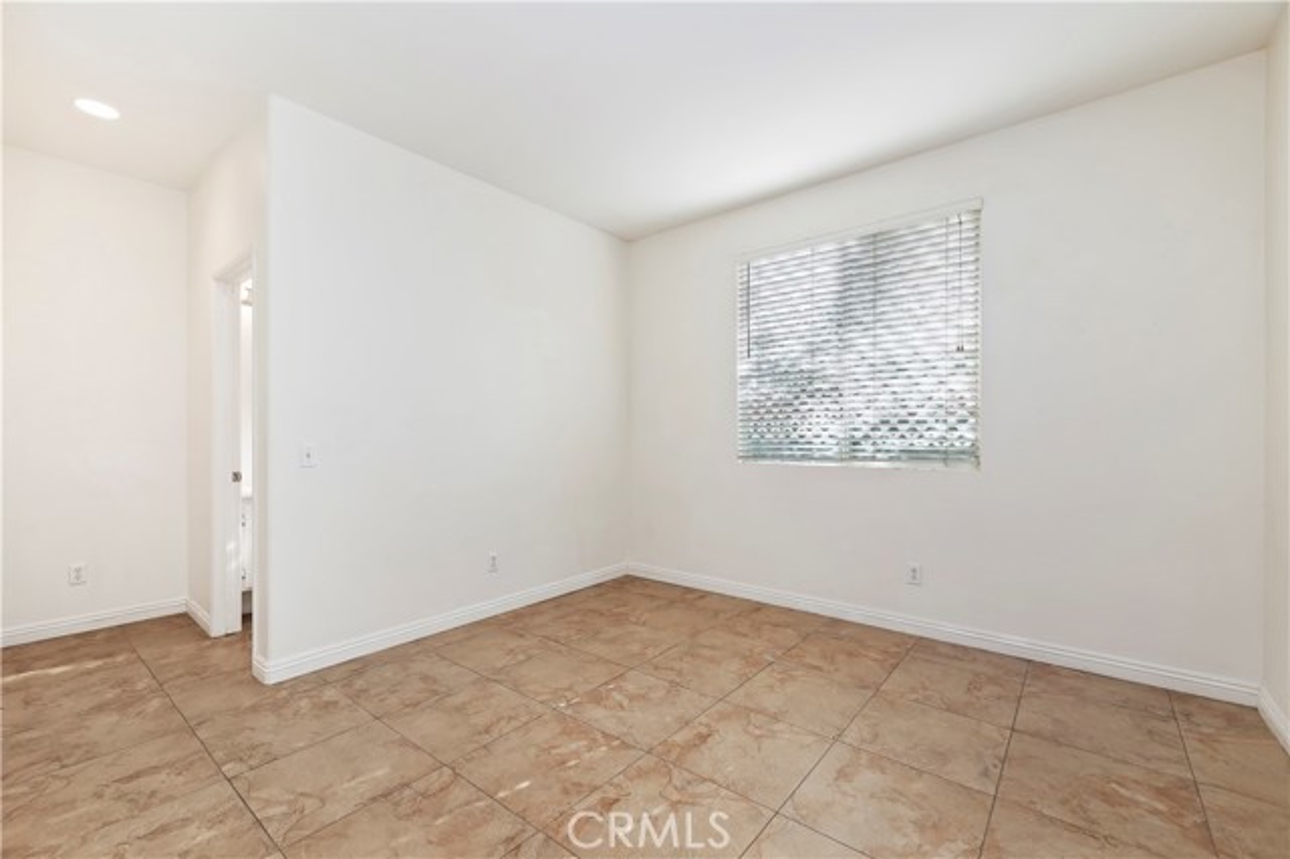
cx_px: 645
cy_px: 430
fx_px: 501
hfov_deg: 104.3
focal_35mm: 14
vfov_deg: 81.1
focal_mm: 14
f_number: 10
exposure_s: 1/10
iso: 500
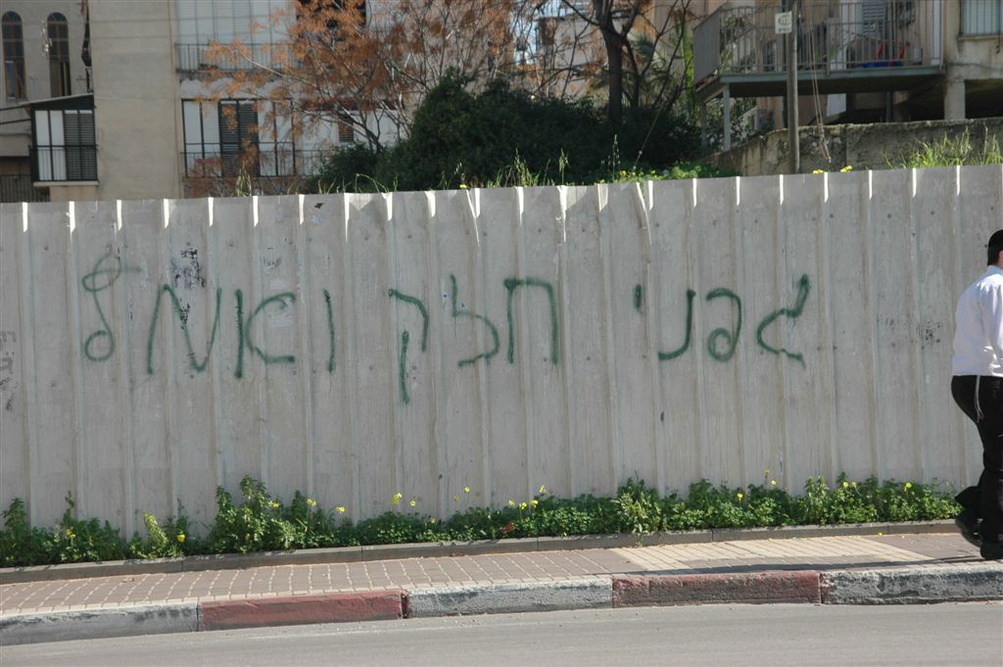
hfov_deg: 17.5
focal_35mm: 117
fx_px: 3257
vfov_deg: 11.7
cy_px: 334
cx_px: 502
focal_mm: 78
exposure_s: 1/400
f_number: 10
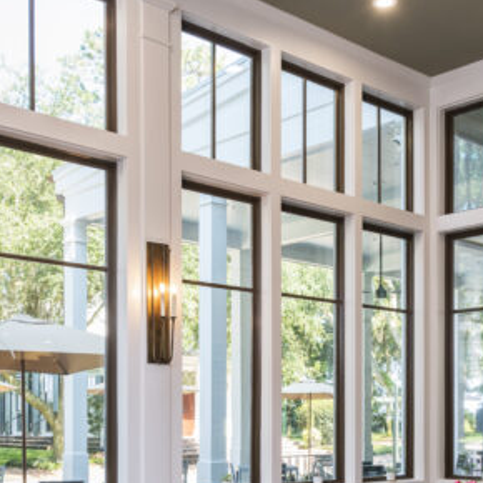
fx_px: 852
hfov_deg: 31.6
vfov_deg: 30.4
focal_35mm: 54
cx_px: 280
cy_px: 423
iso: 320
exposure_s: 1/20
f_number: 8
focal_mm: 24
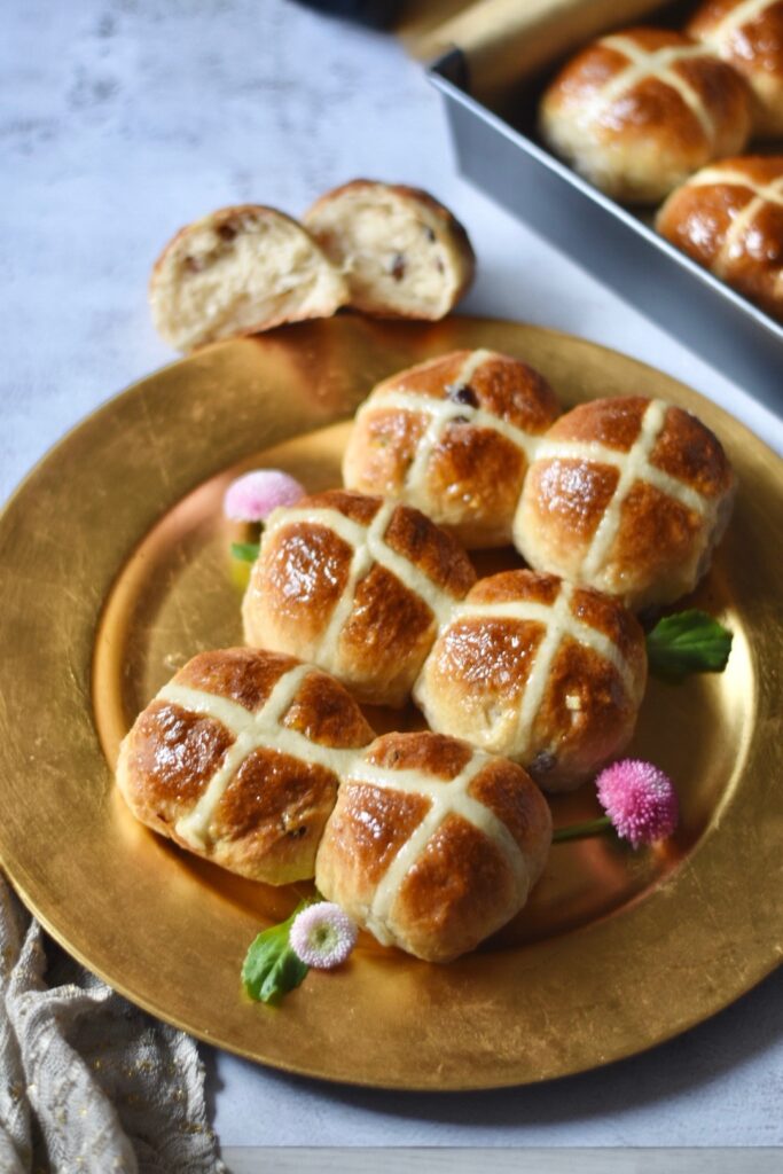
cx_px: 392
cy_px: 587
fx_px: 2446
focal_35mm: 75
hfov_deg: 18.2
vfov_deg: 27.0
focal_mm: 50
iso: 200
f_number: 2.2
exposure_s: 1/25
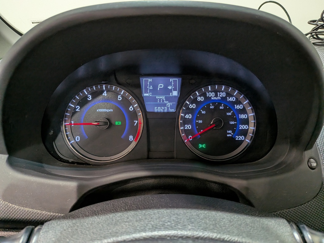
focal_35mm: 24
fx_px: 225
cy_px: 122
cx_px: 162
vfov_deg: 56.8
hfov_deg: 71.6
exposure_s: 1/120
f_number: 1.7
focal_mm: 4.53
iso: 318
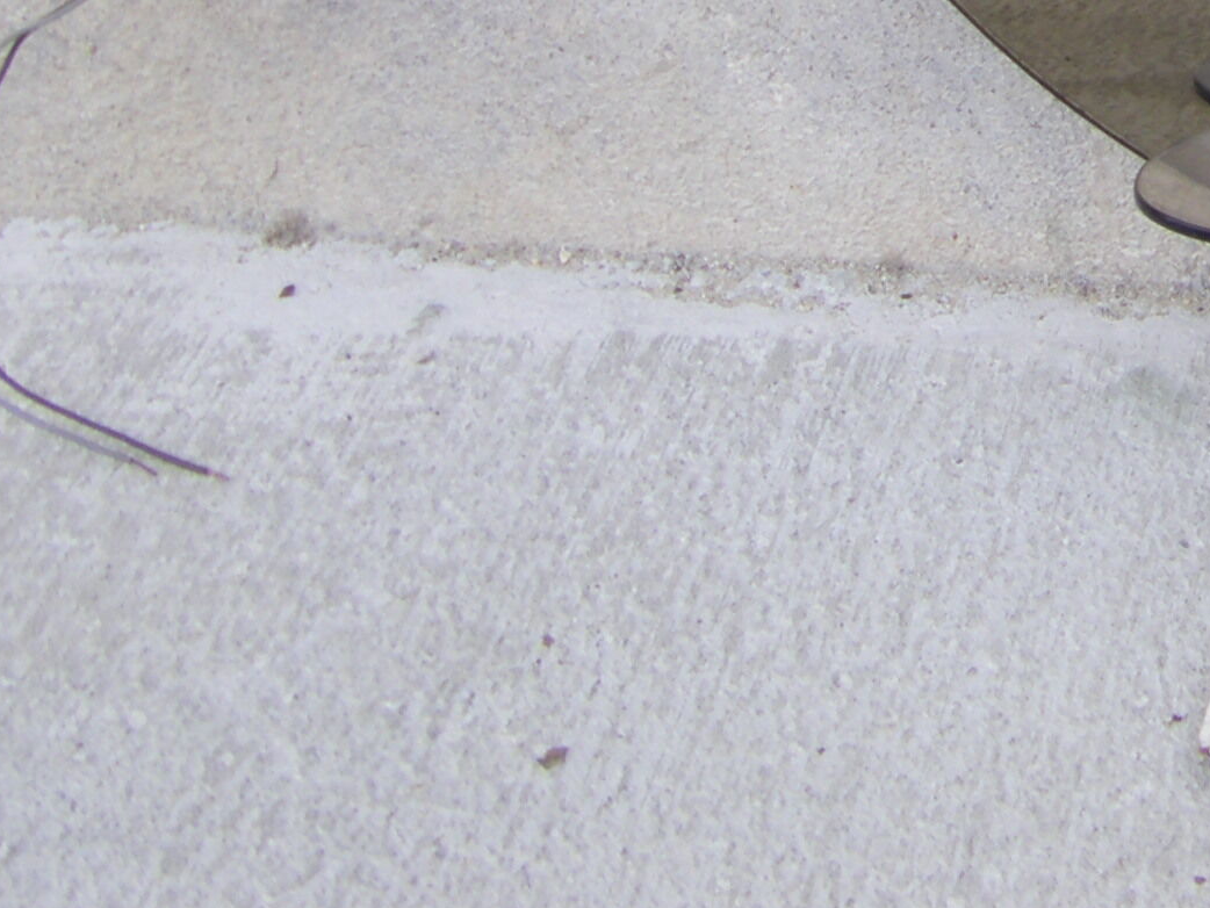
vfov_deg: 12.1
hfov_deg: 15.8
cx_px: 1532
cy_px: -279
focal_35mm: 119
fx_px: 4161
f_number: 3.5
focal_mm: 6.3
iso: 64
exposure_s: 1/125
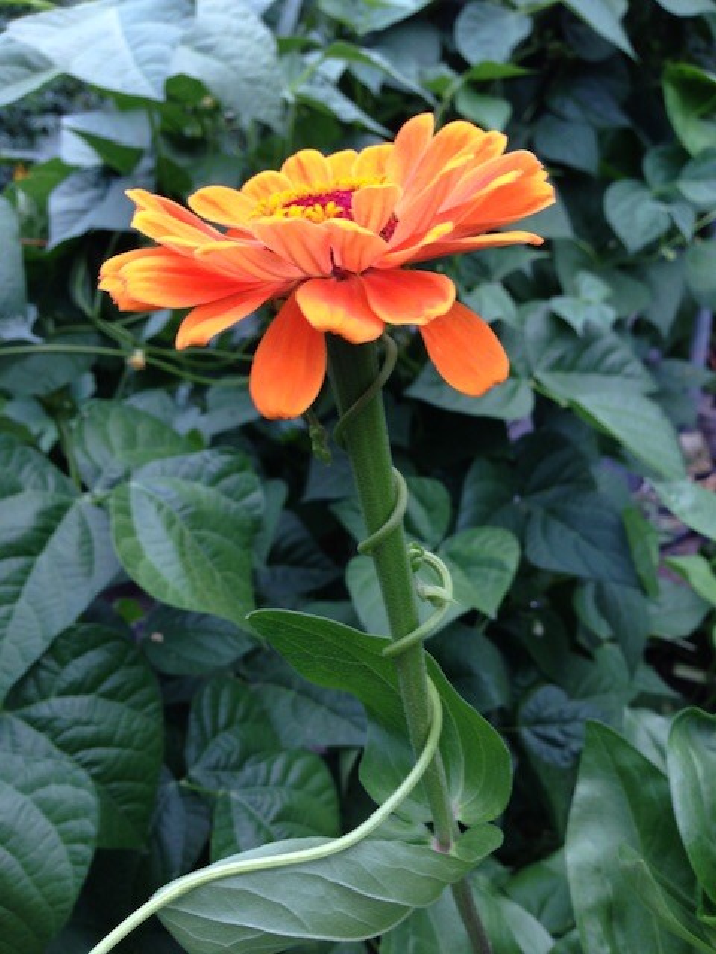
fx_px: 910
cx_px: 358
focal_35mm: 33
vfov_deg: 55.4
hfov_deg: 42.9
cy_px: 477
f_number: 2.4
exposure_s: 1/20
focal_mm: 4.12
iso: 64
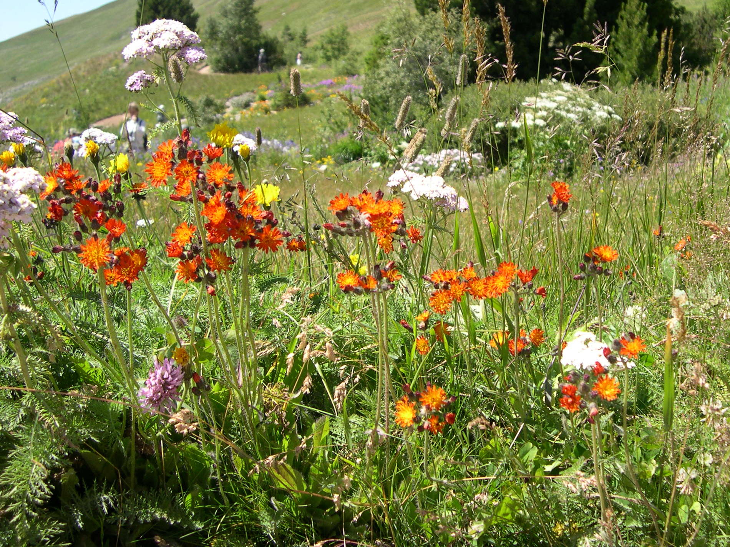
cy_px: 274
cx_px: 365
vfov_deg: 37.7
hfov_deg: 49.0
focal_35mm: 38
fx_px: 801
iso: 100
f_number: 2.8
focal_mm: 8
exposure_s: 1/625
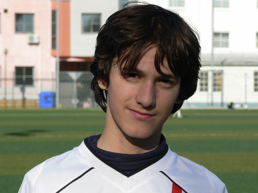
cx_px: 129
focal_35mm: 223
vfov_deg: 6.7
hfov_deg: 8.9
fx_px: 1662
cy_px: 96
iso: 80
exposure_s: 1/400
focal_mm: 37.1
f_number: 5.6
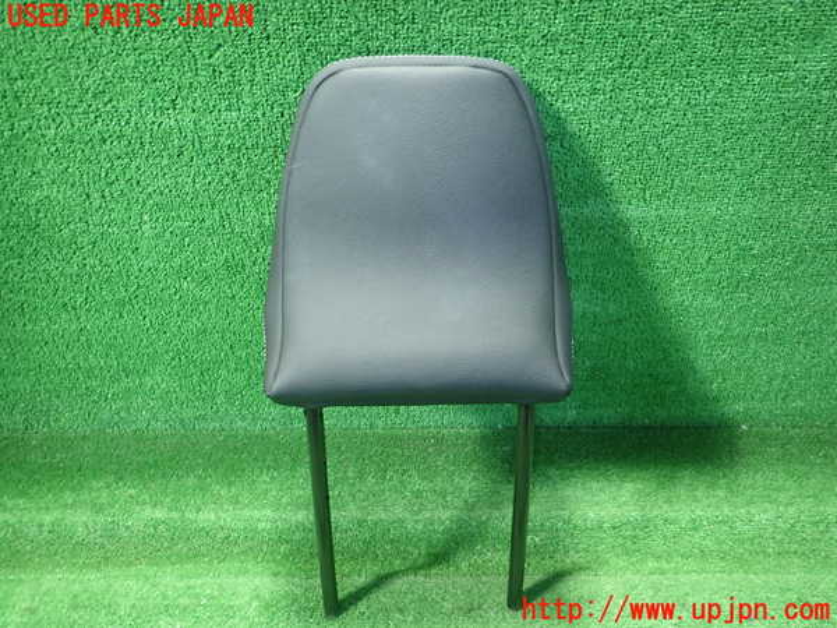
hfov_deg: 69.4
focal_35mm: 25
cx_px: 418
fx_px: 604
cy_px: 314
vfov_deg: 54.9
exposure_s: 1/30
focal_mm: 4.5
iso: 200
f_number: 2
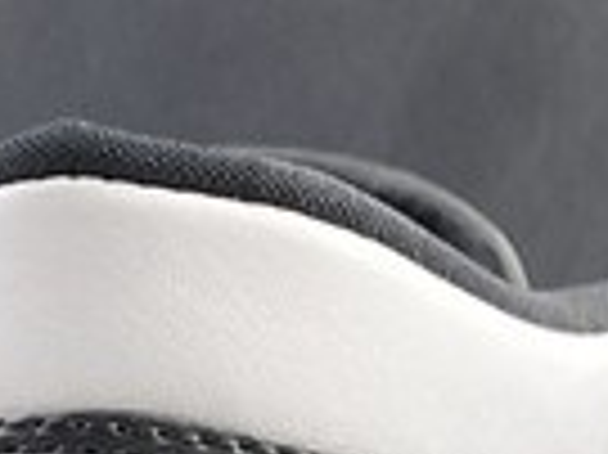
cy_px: 1600
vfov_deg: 6.6
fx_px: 3387
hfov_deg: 10.2
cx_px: 608
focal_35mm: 193
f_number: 1.8
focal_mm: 4.25
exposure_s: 1/50
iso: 100
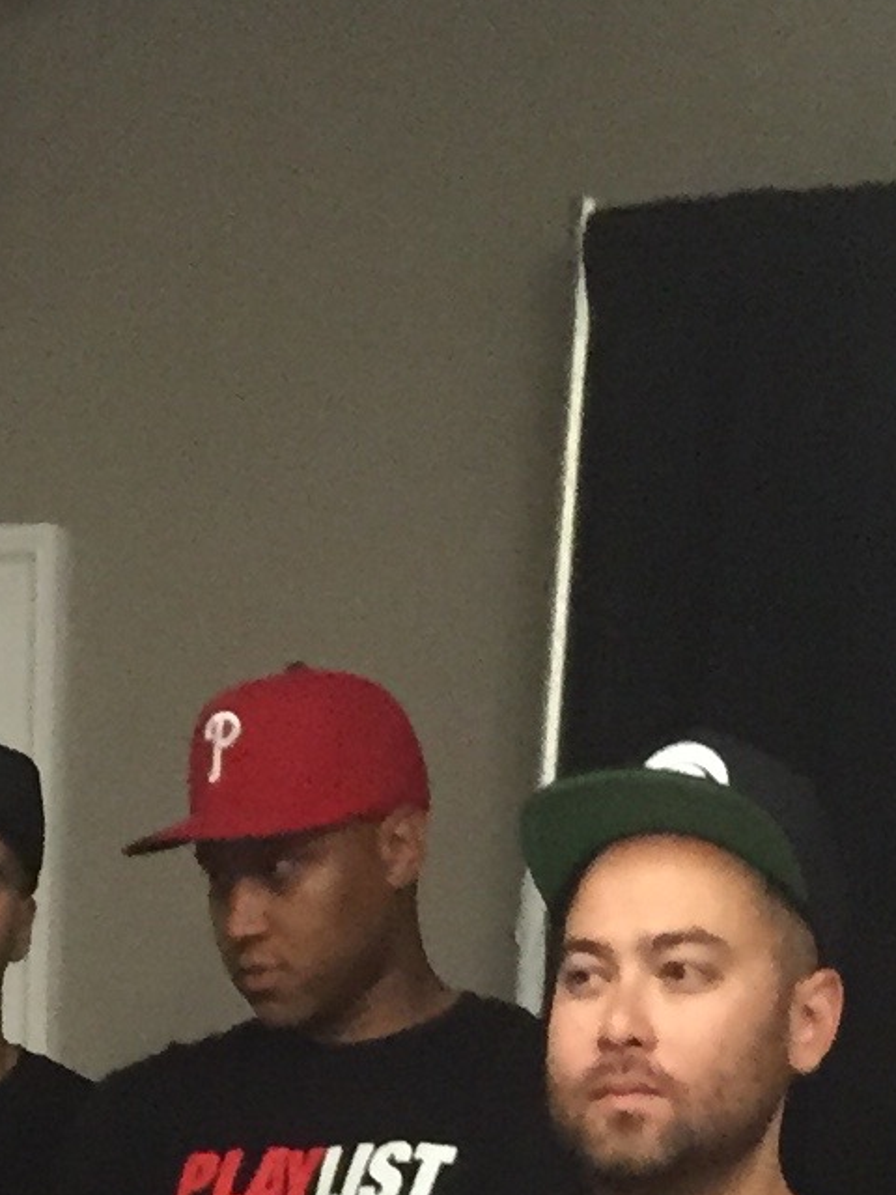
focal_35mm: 148
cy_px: 2706
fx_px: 5108
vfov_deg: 11.4
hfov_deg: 10.0
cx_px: 67
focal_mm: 4.15
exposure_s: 1/30
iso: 200
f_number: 2.2
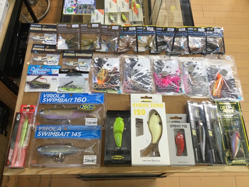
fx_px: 223
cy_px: 94
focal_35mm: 31
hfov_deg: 58.4
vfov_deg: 45.4
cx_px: 124
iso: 25
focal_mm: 3.3
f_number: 2.4
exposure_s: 1/30
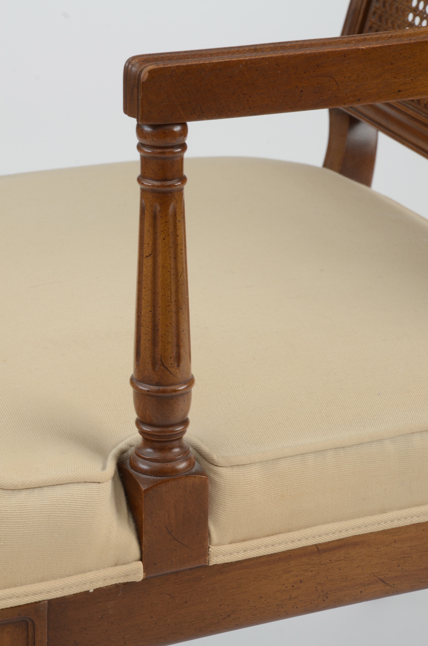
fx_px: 2284
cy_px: 323
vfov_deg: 16.1
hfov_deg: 10.7
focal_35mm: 128
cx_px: 214
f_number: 11
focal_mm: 85
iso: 200
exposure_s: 1/125
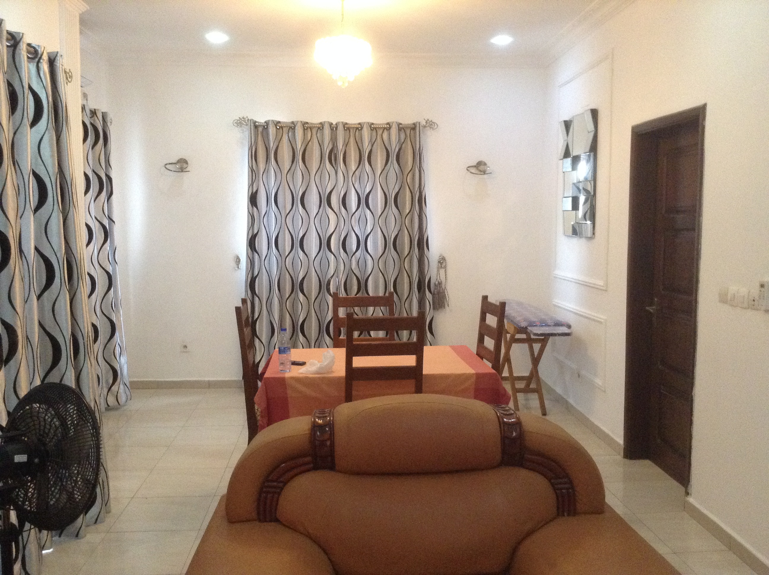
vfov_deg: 42.8
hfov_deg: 55.4
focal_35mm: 33
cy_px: 288
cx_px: 384
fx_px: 732
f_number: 2.4
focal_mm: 3.3
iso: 250
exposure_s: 1/24
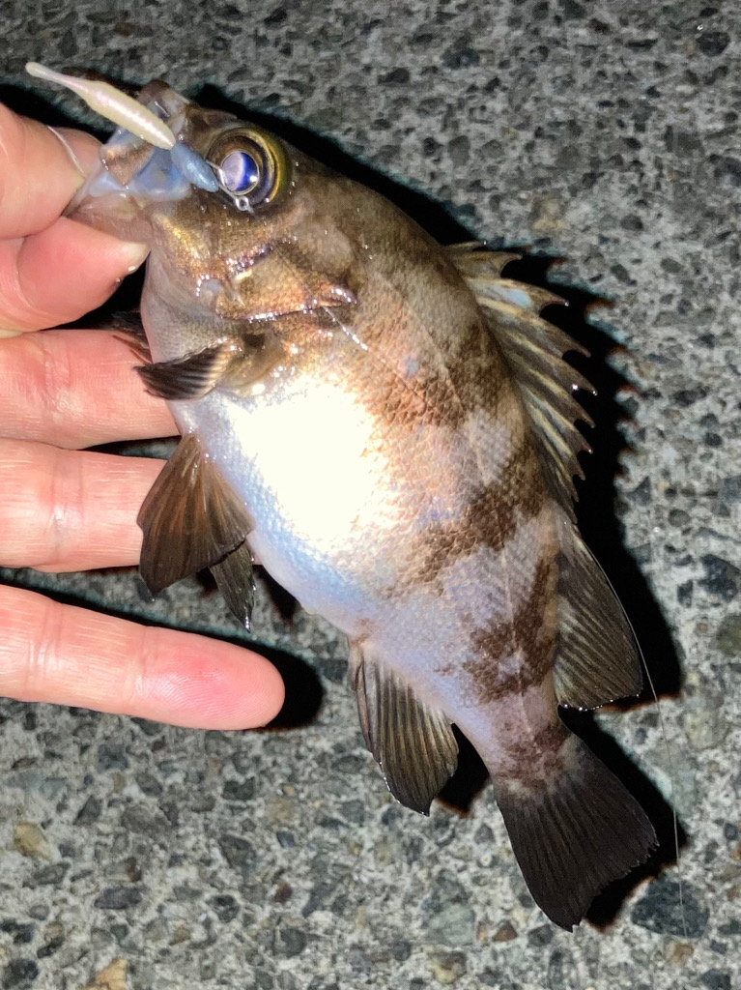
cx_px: 370
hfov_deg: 49.7
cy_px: 495
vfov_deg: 63.5
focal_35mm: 28
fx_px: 800
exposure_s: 1/28
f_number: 1.8
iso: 40
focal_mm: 3.99
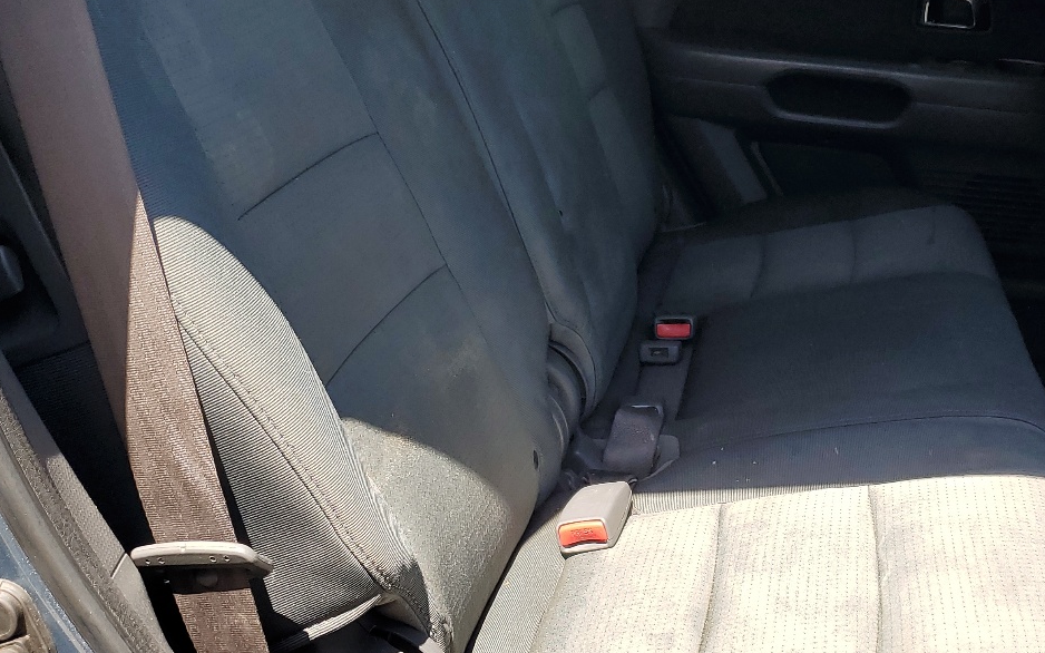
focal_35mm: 47
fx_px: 1338
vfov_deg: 27.4
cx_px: 715
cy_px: 266
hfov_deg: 42.0
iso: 50
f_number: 1.5
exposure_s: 1/667
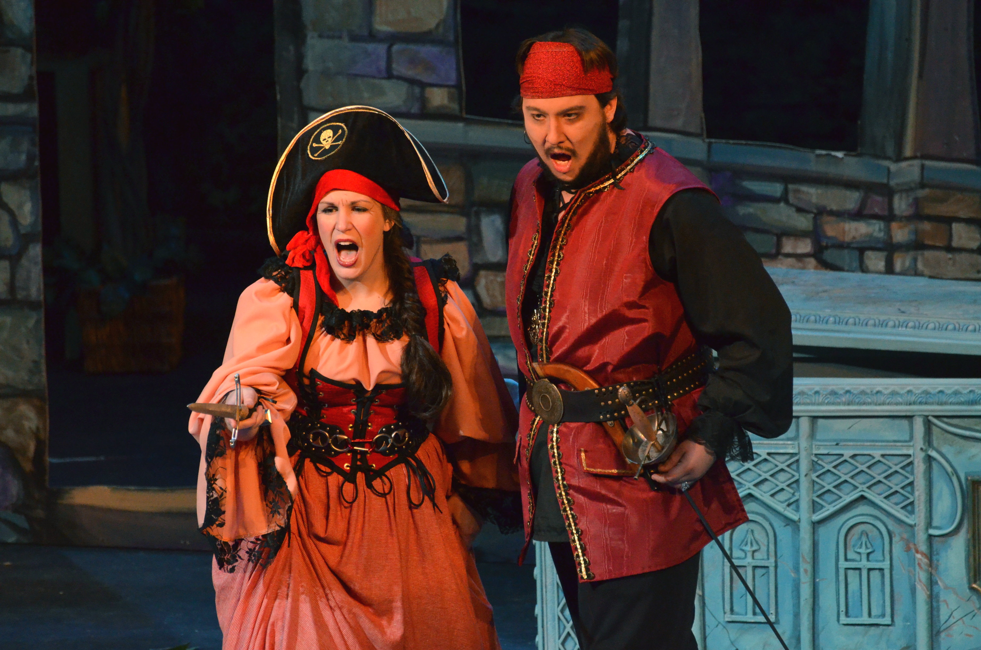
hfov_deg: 5.1
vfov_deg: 3.4
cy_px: 325
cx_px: 490
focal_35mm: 405
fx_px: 11013
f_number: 5.6
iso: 4000
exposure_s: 1/250
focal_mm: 270
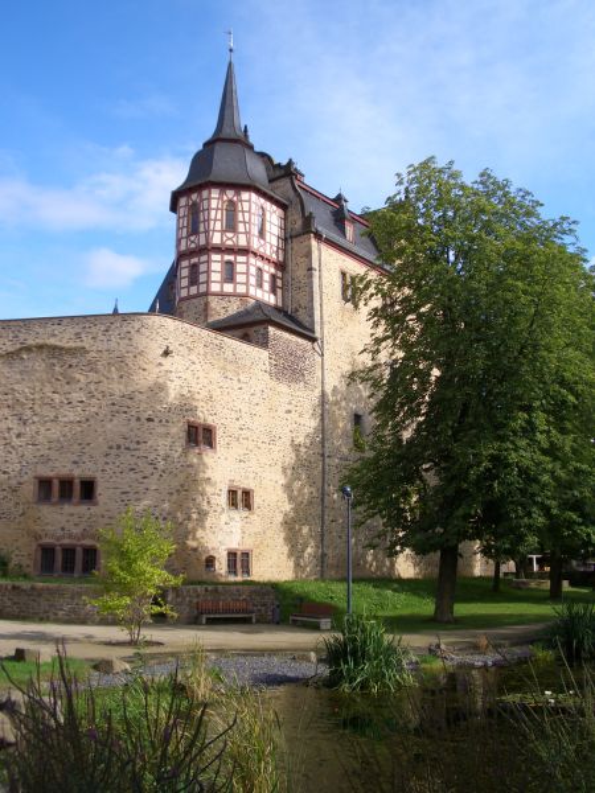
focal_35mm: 35
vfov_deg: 52.6
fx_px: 802
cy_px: 396
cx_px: 298
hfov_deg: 40.7
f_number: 4.3
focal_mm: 5.8
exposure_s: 1/250
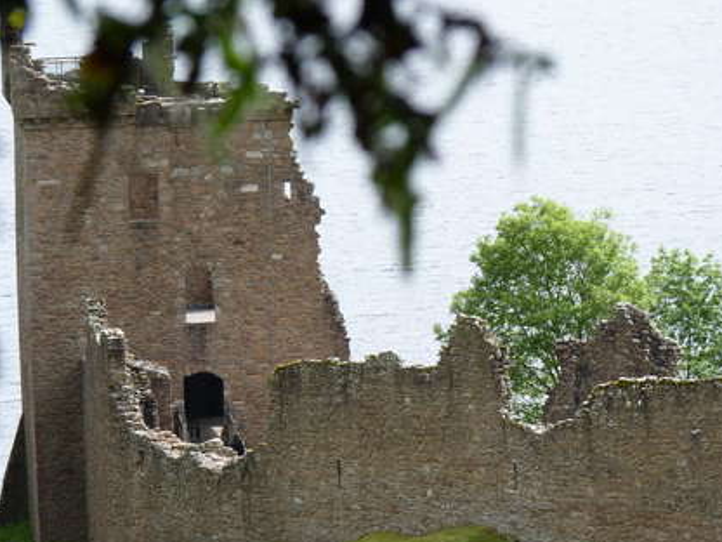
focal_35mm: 277
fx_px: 5778
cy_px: 334
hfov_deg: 7.1
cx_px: 489
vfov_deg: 5.4
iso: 80
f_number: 4.5
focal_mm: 34.2
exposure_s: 1/250
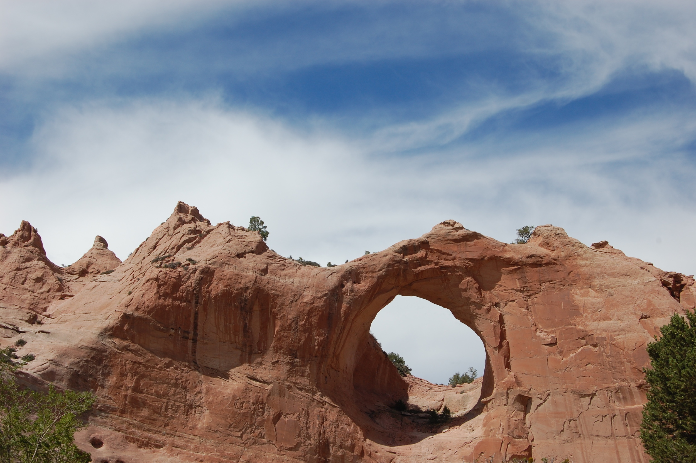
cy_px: 232
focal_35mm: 60
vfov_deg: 22.6
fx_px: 1159
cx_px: 348
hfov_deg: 33.4
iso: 200
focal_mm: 40
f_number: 10
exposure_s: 1/400
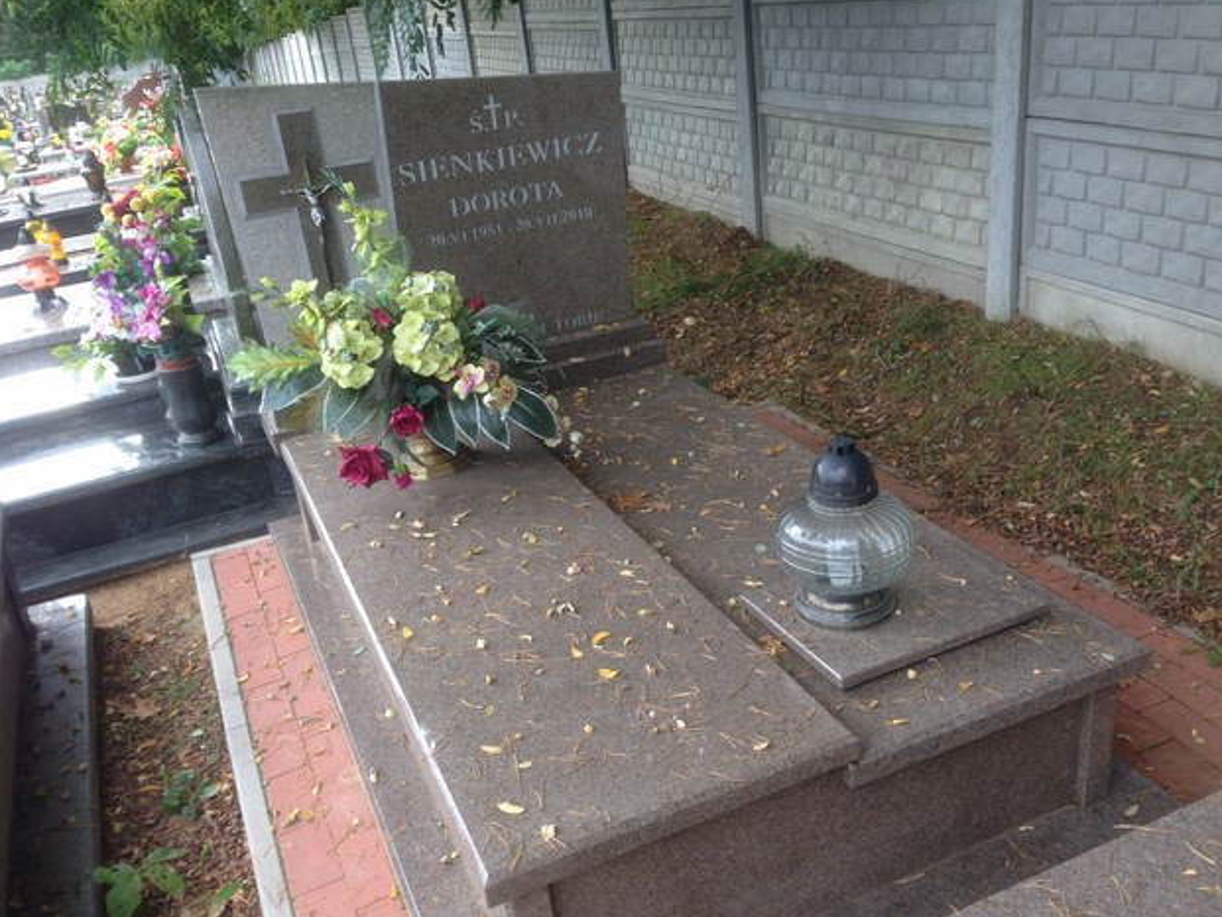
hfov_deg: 53.9
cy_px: 464
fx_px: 1200
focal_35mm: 34
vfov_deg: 41.8
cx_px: 626
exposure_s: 1/120
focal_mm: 4.12
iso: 50
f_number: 2.4
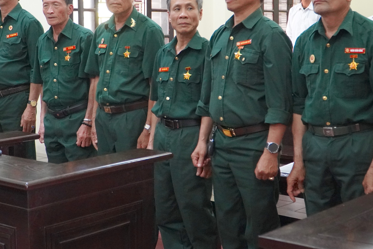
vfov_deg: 21.5
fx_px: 653
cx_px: 153
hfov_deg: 31.8
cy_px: 88
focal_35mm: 63
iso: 5000
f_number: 4
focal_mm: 30
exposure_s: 1/160
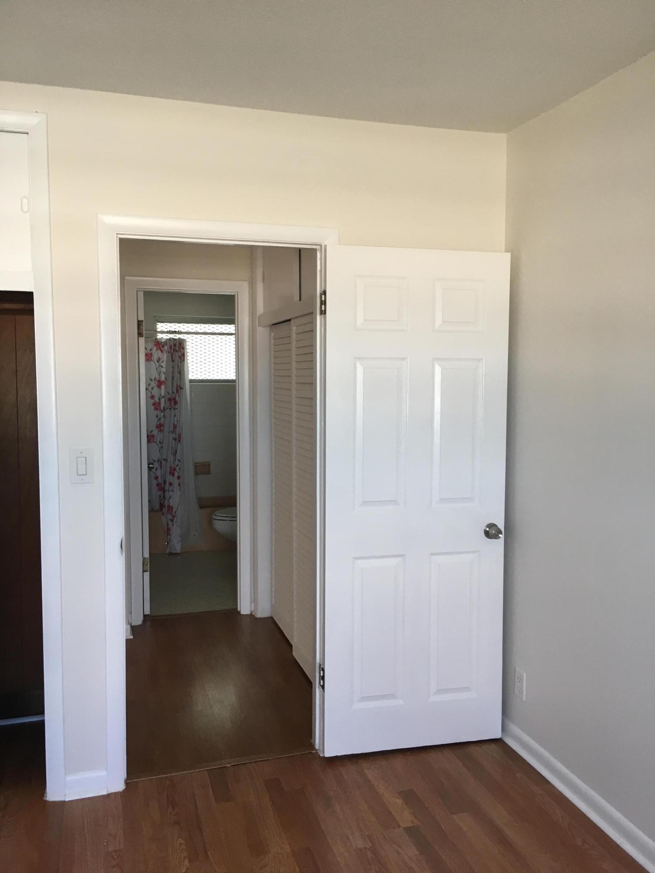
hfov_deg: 48.2
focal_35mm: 29
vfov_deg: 61.7
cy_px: 436
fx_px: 732
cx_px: 328
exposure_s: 1/30
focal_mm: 4.15
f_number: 2.2
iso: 32
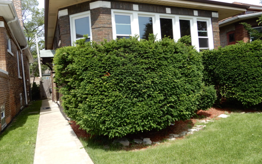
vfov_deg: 47.5
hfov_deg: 70.4
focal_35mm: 26
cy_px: 73
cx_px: 133
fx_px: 186
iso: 80
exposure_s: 1/400
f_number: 3.4
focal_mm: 4.3
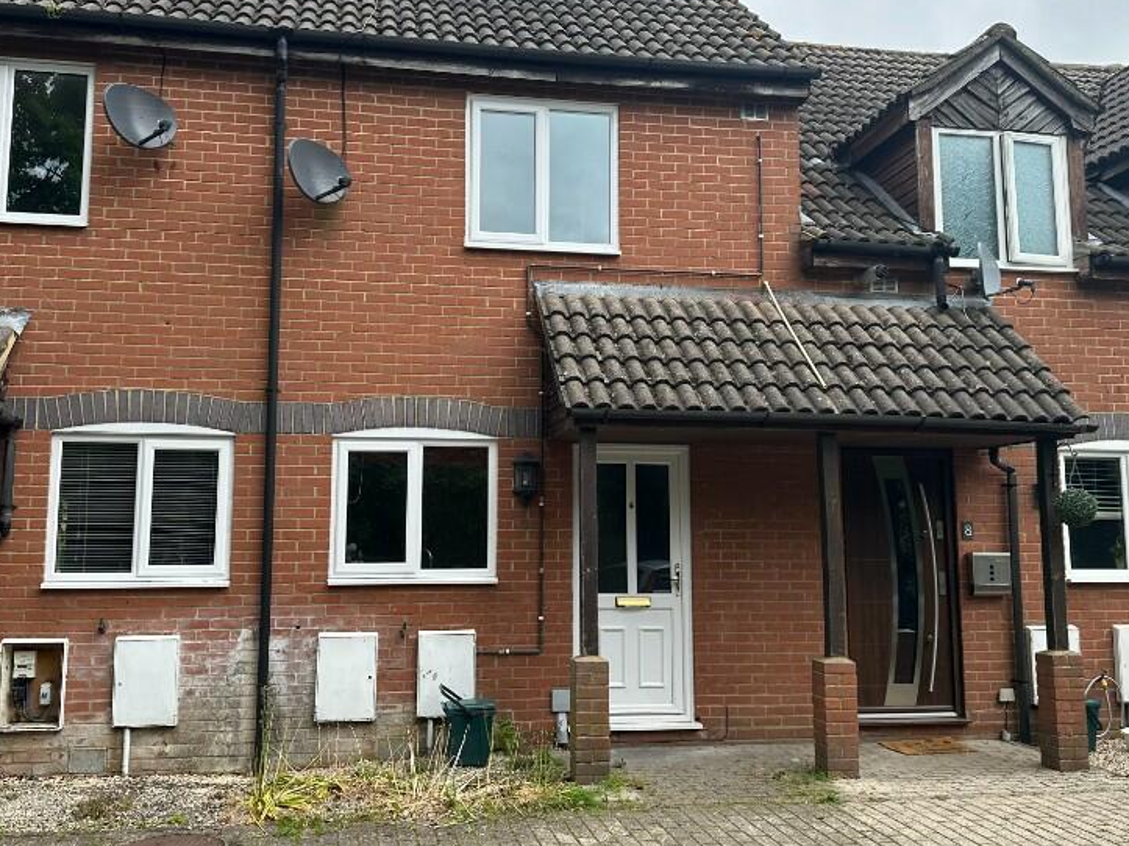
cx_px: 539
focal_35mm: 34
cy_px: 406
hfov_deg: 53.9
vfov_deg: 41.8
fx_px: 1109
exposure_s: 1/999
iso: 80
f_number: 1.78
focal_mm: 6.86
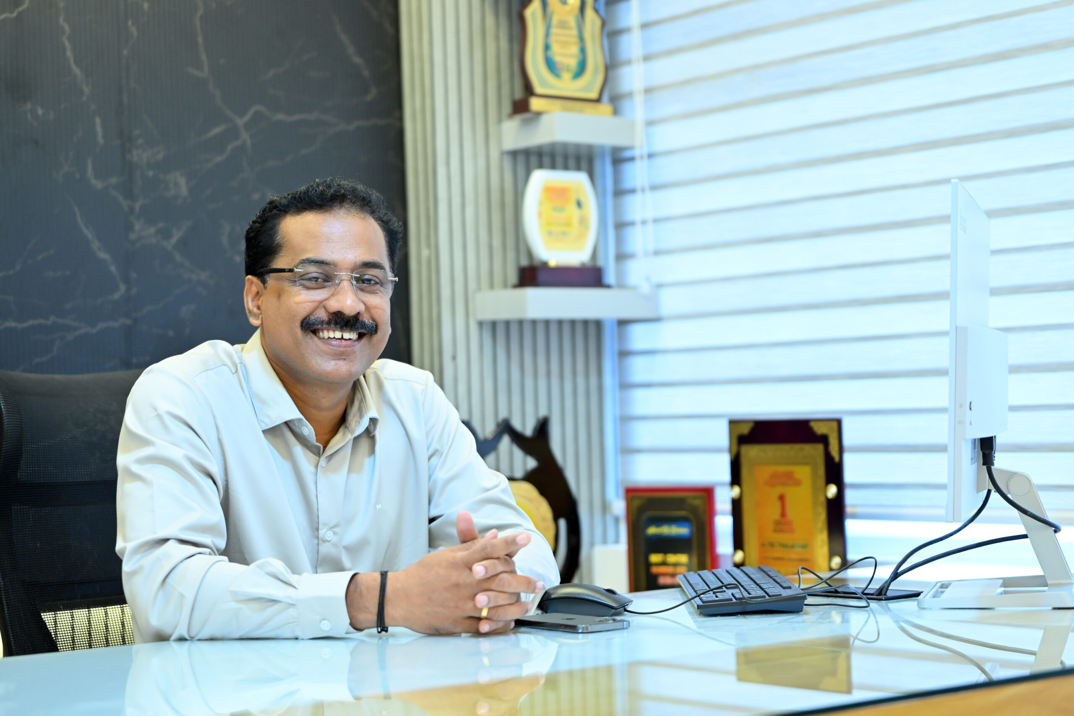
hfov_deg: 28.8
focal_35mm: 70
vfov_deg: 19.5
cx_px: 537
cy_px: 358
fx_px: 2088
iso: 1600
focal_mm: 70
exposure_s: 1/125
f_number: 2.8
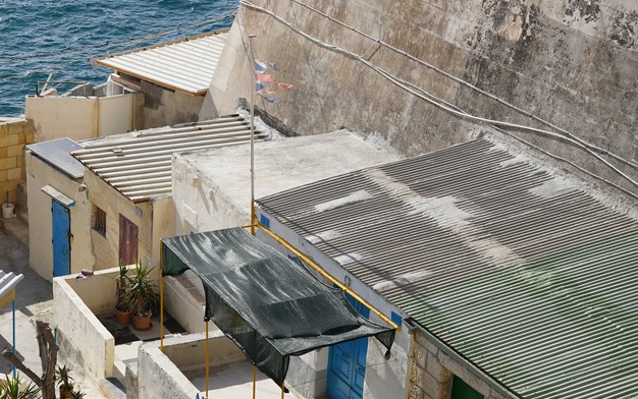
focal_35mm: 82
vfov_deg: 15.9
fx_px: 1427
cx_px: 59
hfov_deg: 24.5
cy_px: 274
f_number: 7.1
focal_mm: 42
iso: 100
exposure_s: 1/320
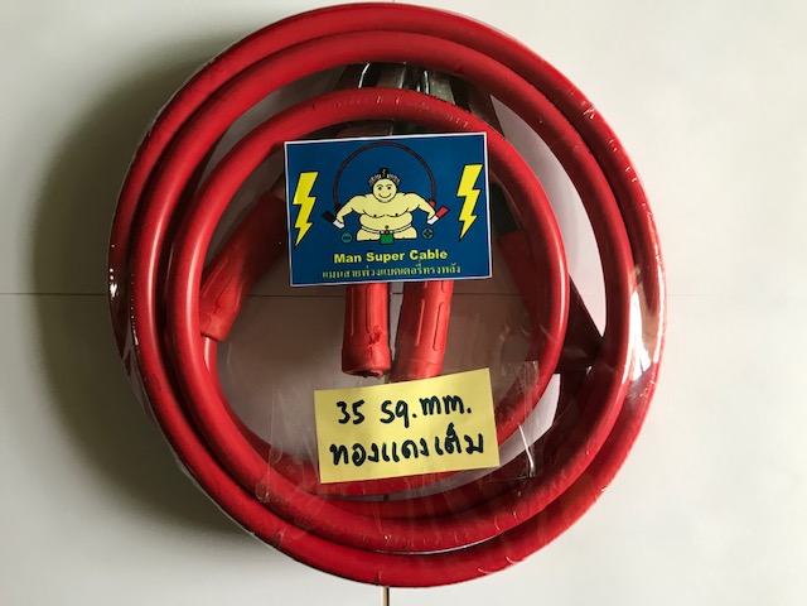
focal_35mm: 28
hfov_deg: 63.4
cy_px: 303
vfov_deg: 49.7
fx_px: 653
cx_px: 404
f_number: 1.8
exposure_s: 1/17
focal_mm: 3.99
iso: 40
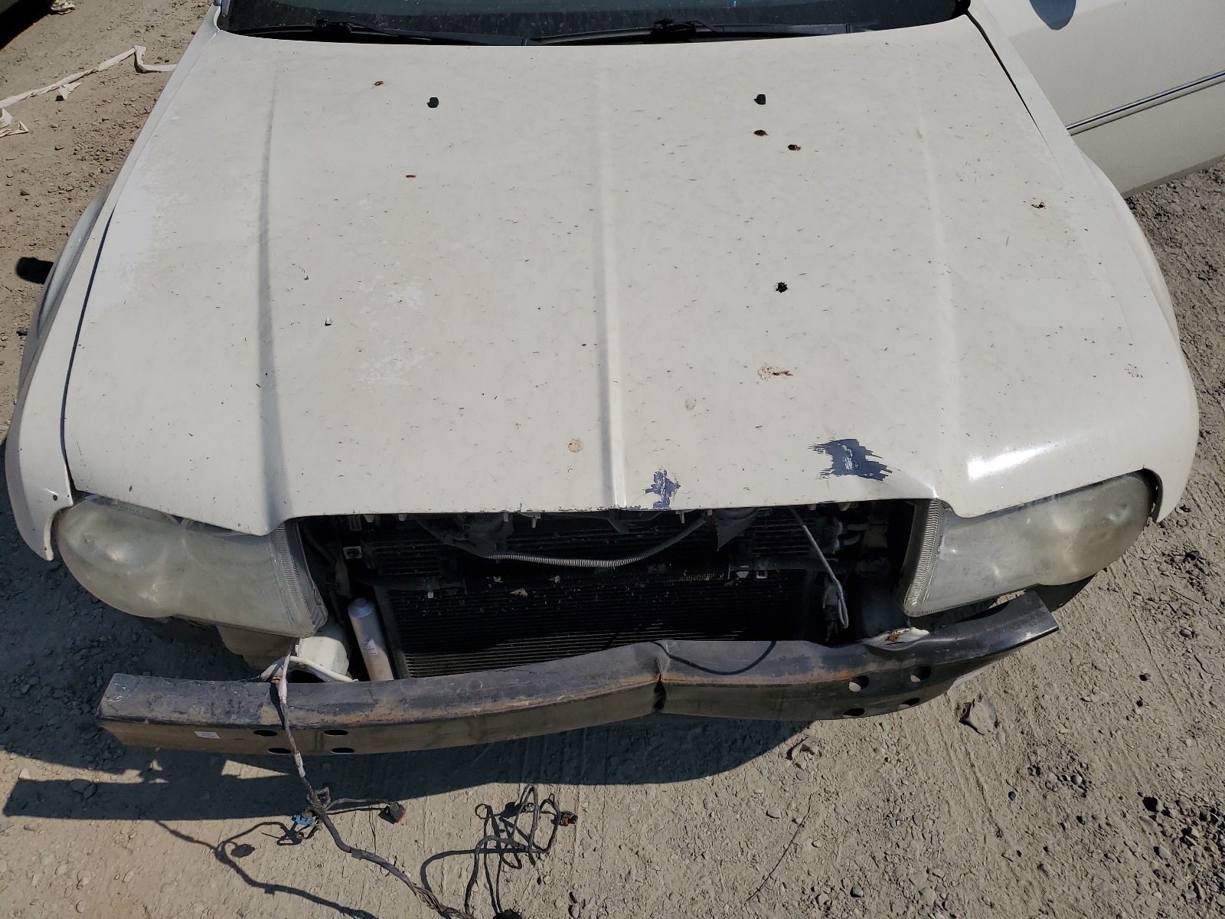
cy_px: 460
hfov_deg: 67.3
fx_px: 920
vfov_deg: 53.1
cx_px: 612
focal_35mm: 26
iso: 51
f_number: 1.5
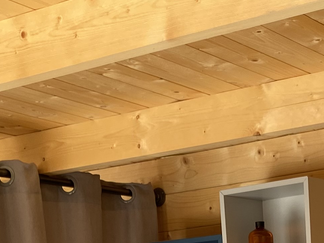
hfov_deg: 18.0
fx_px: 1011
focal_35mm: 108
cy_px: 499
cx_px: 281
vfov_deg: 12.1
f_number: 1.8
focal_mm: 4.25
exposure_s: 1/121
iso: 32
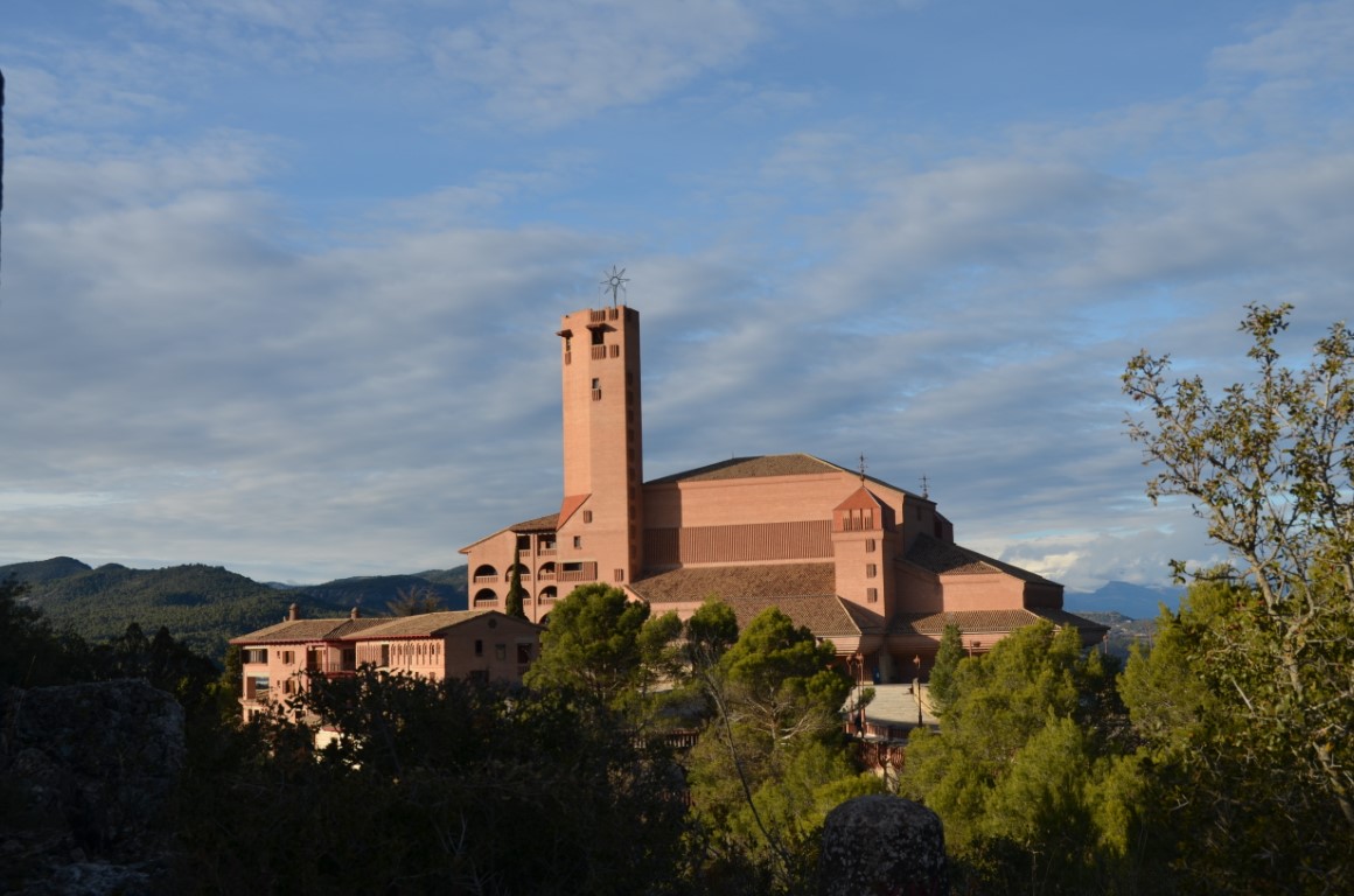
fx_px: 1576
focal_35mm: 42
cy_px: 448
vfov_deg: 31.7
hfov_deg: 46.5
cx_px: 677
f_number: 8
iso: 125
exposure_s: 1/250
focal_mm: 28
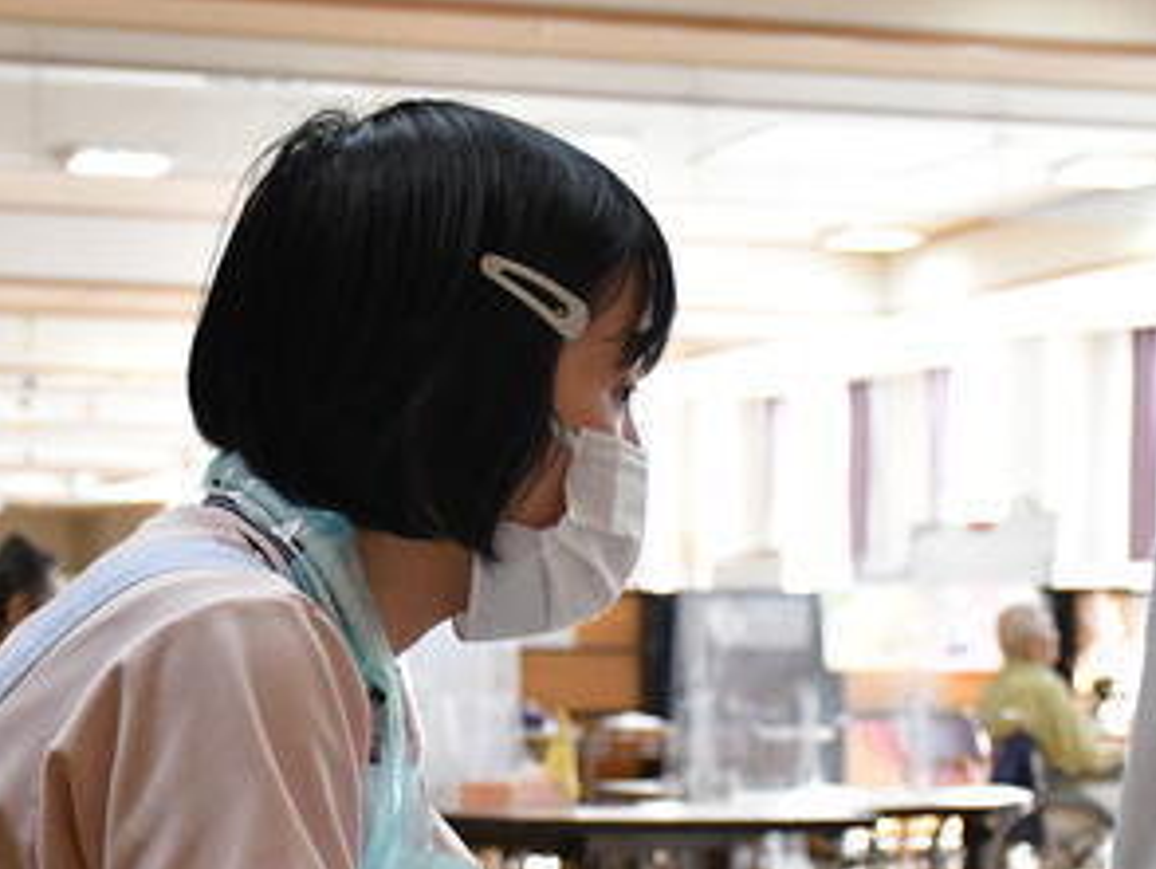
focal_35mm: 102
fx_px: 3409
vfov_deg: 14.5
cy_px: 562
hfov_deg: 19.2
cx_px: 606
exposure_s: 1/500
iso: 4500
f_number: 4.2
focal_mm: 35
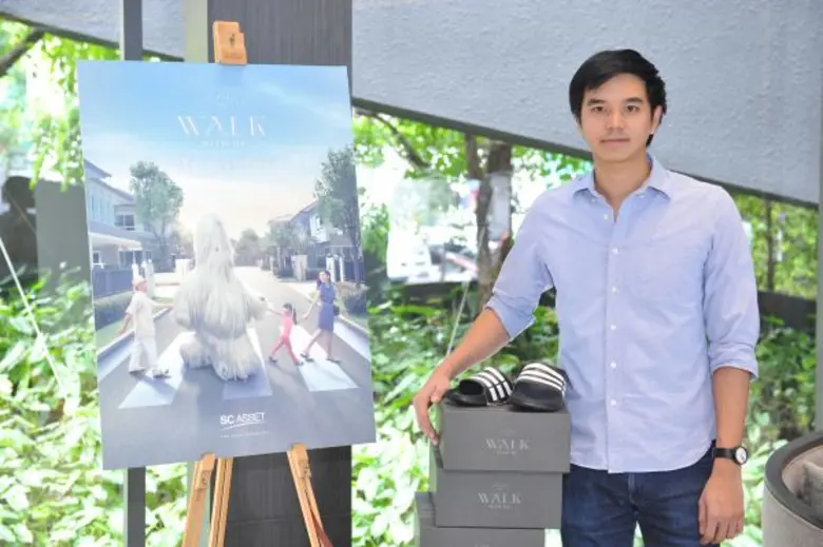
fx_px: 1371
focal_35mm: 60
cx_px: 412
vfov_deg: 22.6
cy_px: 274
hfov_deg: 33.4
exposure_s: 1/125
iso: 2500
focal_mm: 60
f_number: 4
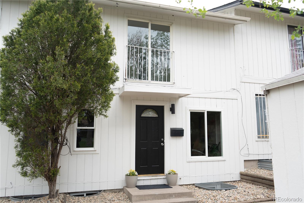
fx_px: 236
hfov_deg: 65.5
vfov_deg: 46.4
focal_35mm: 28
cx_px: 152
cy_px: 102
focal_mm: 28
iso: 200
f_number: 3.5
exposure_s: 1/640
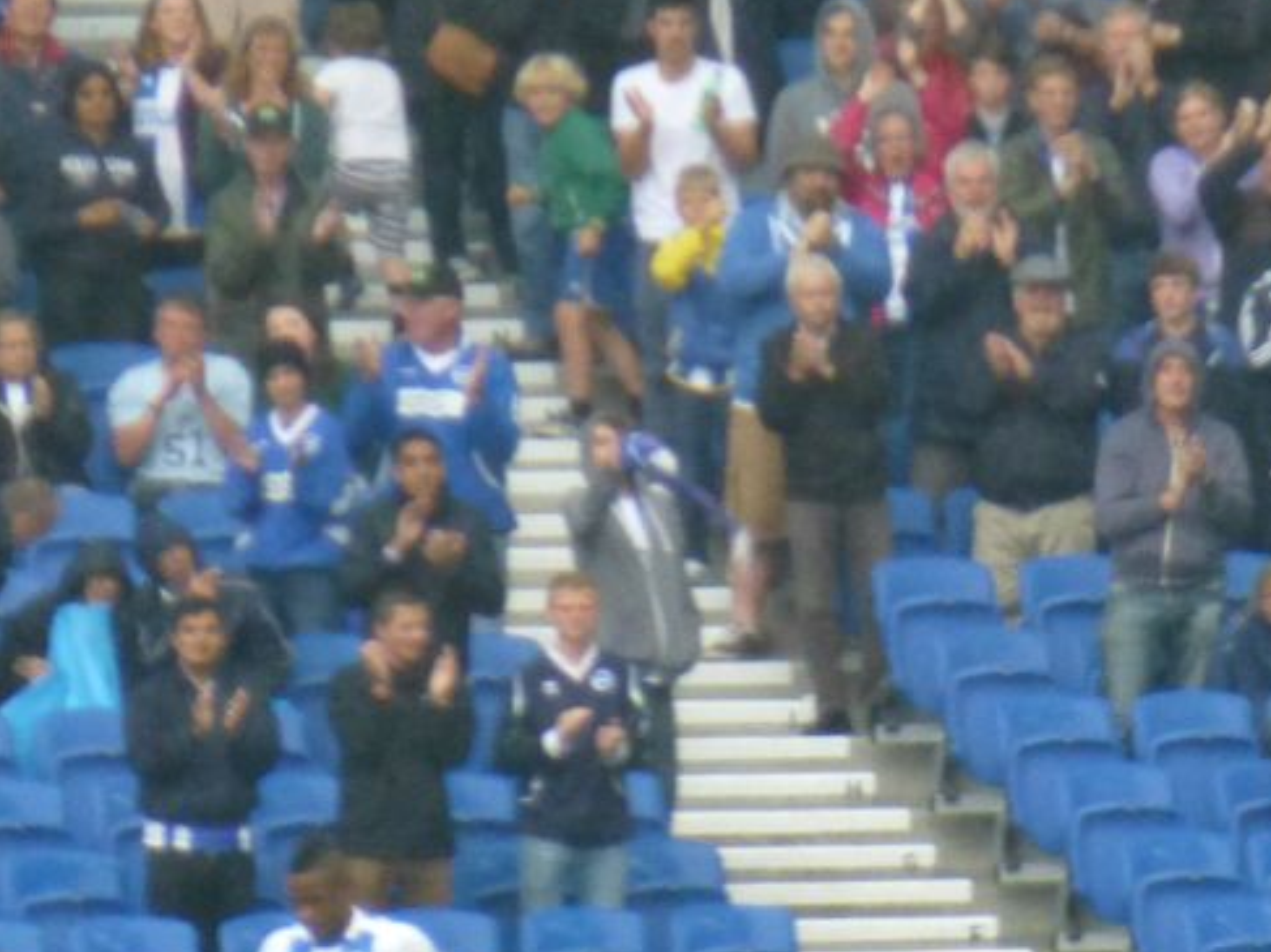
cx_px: 1143
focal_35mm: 1182
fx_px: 43389
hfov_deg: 1.7
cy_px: 639
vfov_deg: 1.3
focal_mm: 86
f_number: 6.4
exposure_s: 1/200
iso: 800
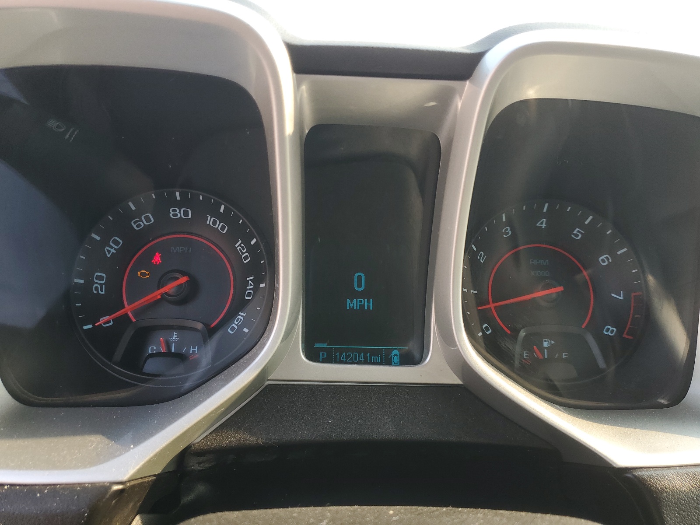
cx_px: 350
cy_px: 262
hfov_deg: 67.3
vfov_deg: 53.1
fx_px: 526
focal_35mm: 26
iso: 50
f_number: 1.5
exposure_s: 1/208
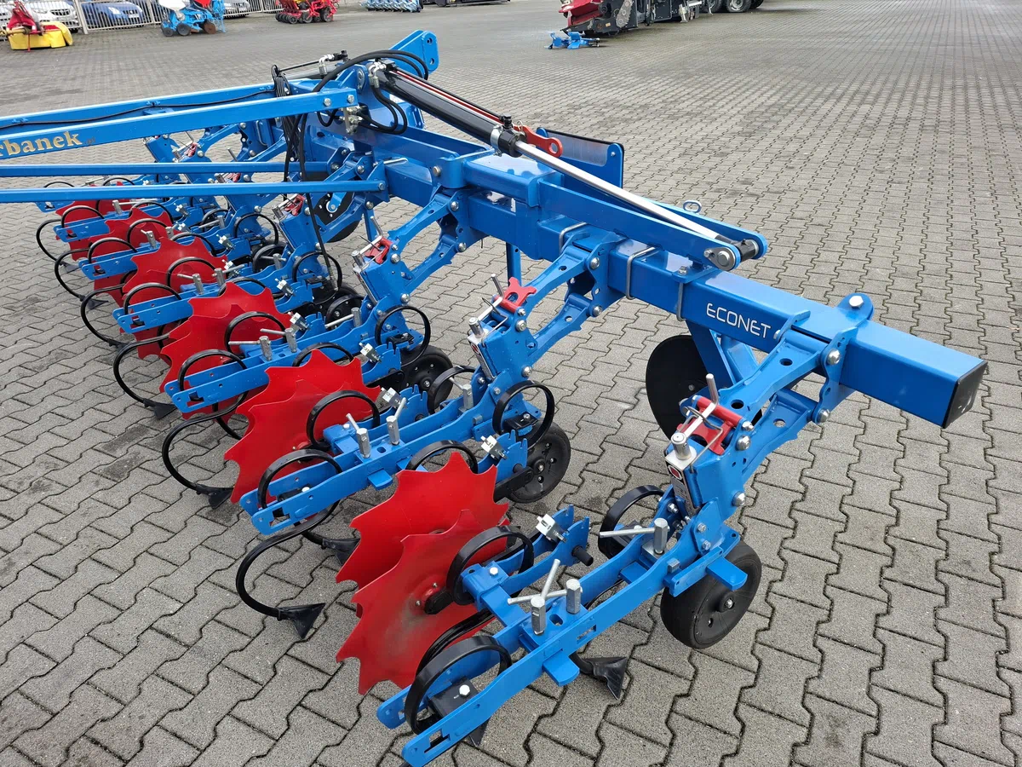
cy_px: 384
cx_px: 511
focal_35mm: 23
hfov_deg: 73.9
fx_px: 679
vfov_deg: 58.9
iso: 50
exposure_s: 1/273
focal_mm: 5.54
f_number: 1.8
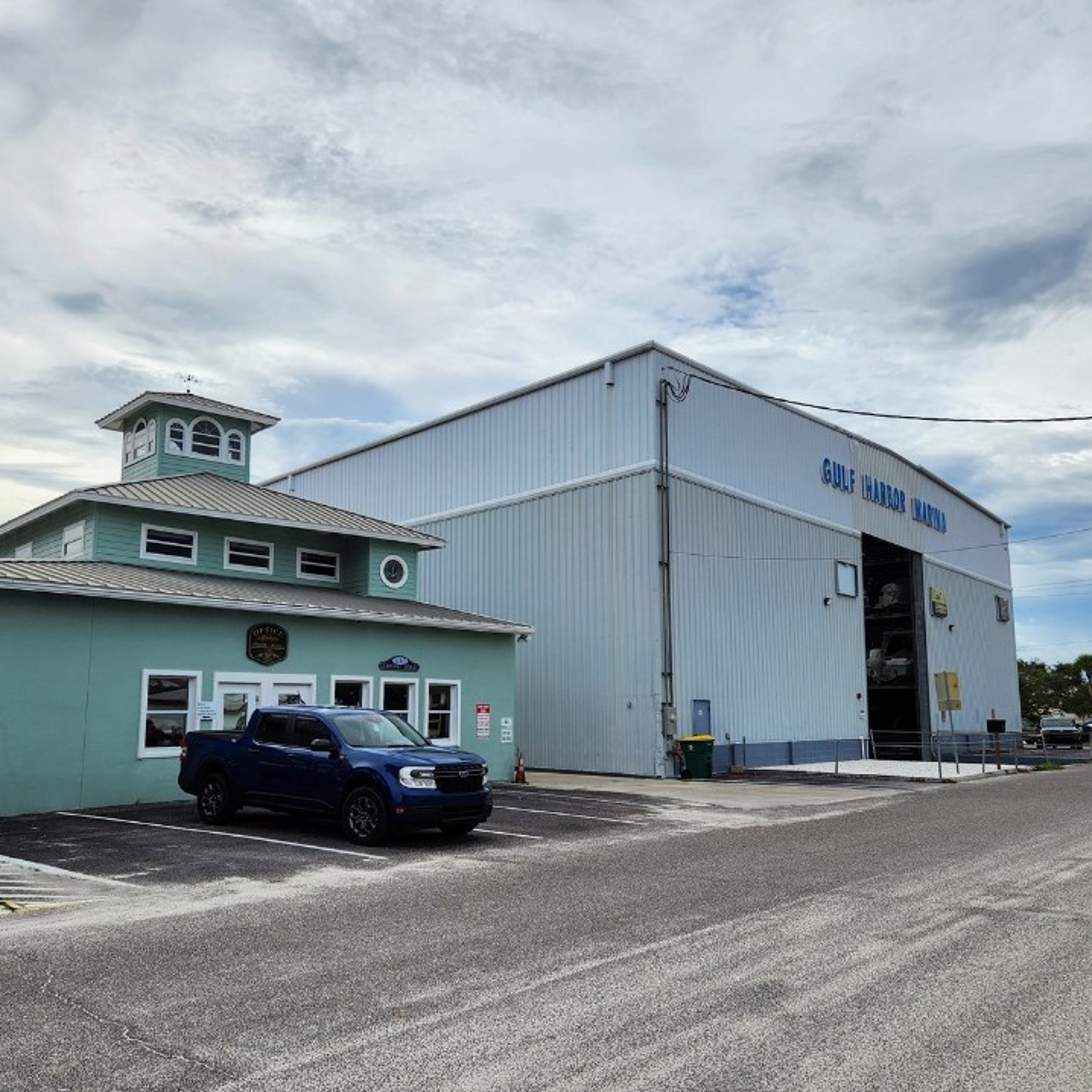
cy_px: 549
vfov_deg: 55.6
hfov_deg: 55.5
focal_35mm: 29
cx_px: 479
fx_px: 1035
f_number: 1.8
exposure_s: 1/3455
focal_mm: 5.4
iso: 20
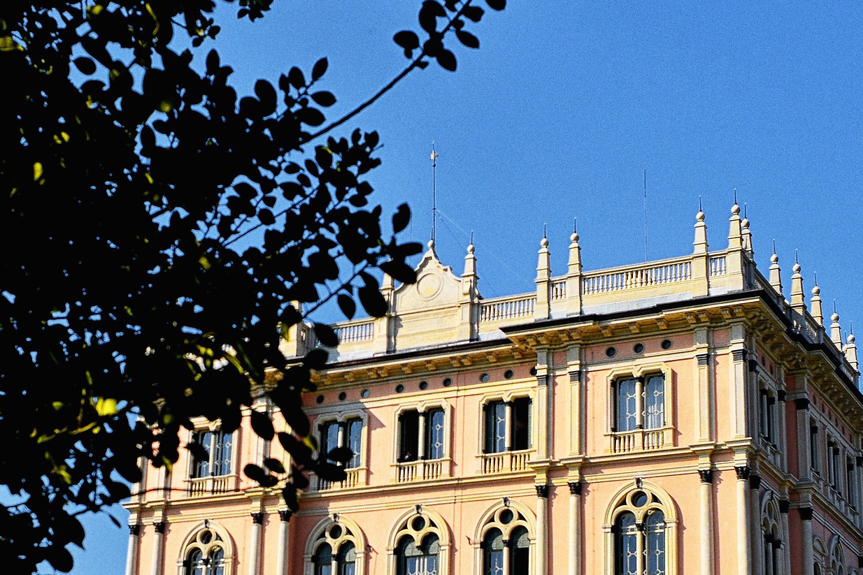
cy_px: 420
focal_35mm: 70
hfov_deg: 28.7
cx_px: 295
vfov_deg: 19.3
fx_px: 1678
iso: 100
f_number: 7.1
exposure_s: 1/500
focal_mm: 24
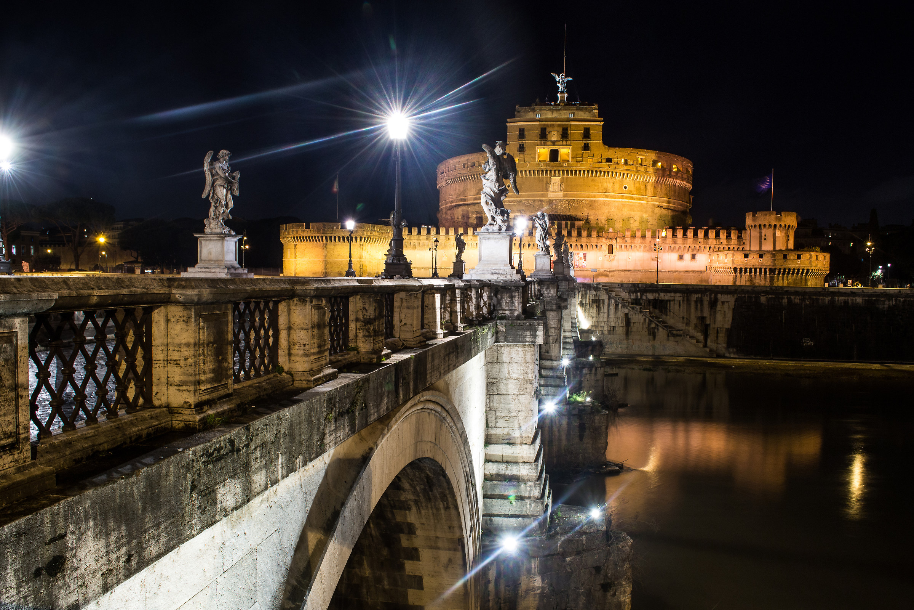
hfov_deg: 67.4
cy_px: 305
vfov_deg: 47.9
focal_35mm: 27
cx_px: 457
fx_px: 685
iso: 110
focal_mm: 18
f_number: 16
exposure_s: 13
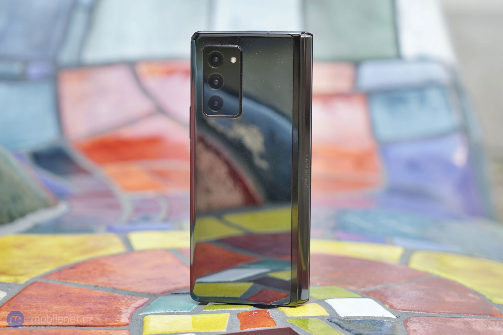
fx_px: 754
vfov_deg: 25.1
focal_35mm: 54
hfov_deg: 36.9
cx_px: 252
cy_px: 168
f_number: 4
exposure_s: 1/100
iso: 125
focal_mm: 54
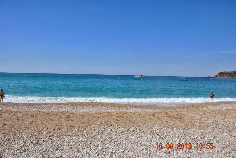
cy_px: 79
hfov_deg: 67.3
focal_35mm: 27
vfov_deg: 48.1
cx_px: 118
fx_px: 177
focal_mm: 18
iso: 100
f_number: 9
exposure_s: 1/320
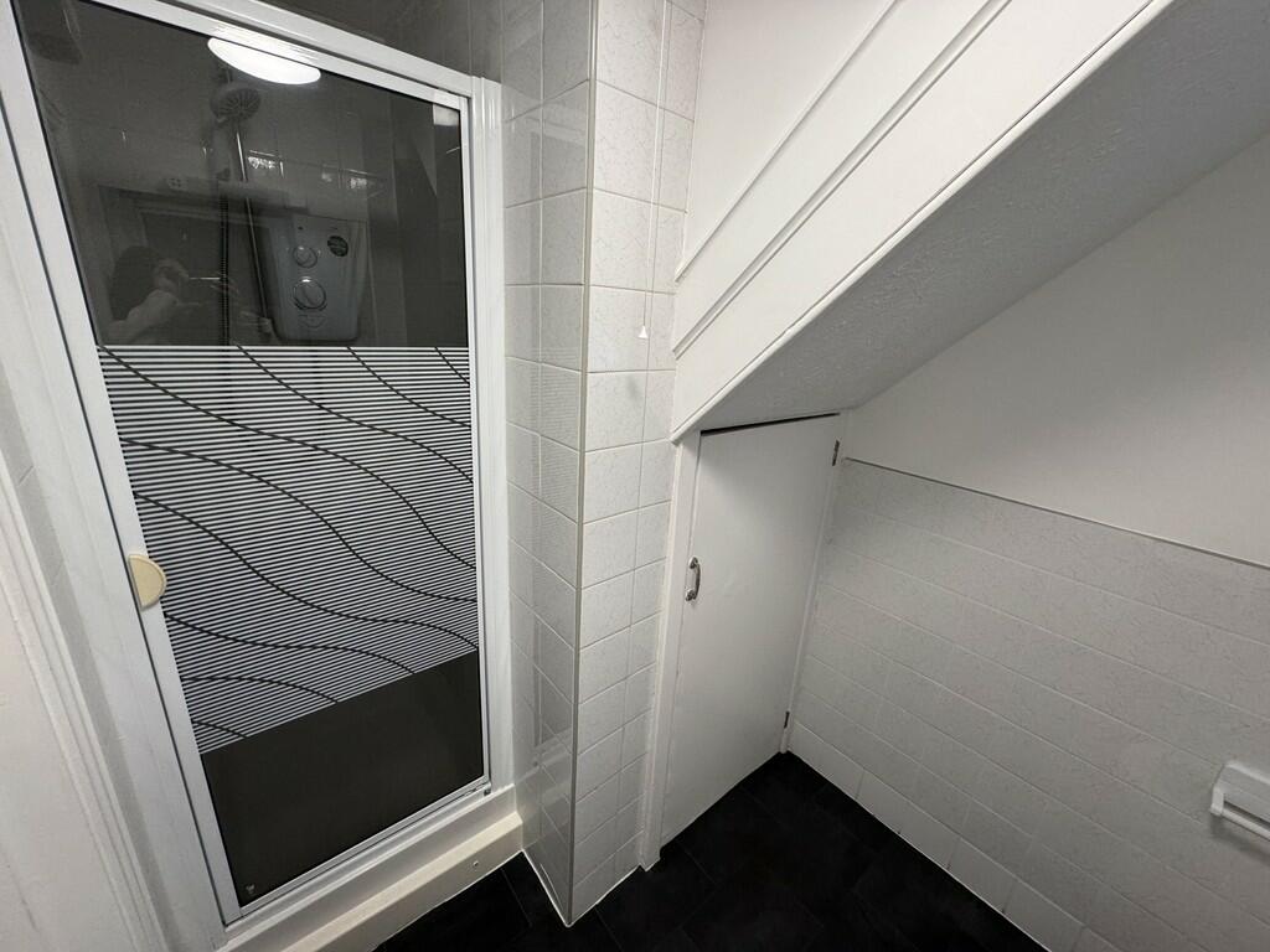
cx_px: 635
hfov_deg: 102.1
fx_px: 514
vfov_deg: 85.7
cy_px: 476
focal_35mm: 14
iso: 200
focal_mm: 2.22
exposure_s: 1/100
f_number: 2.2
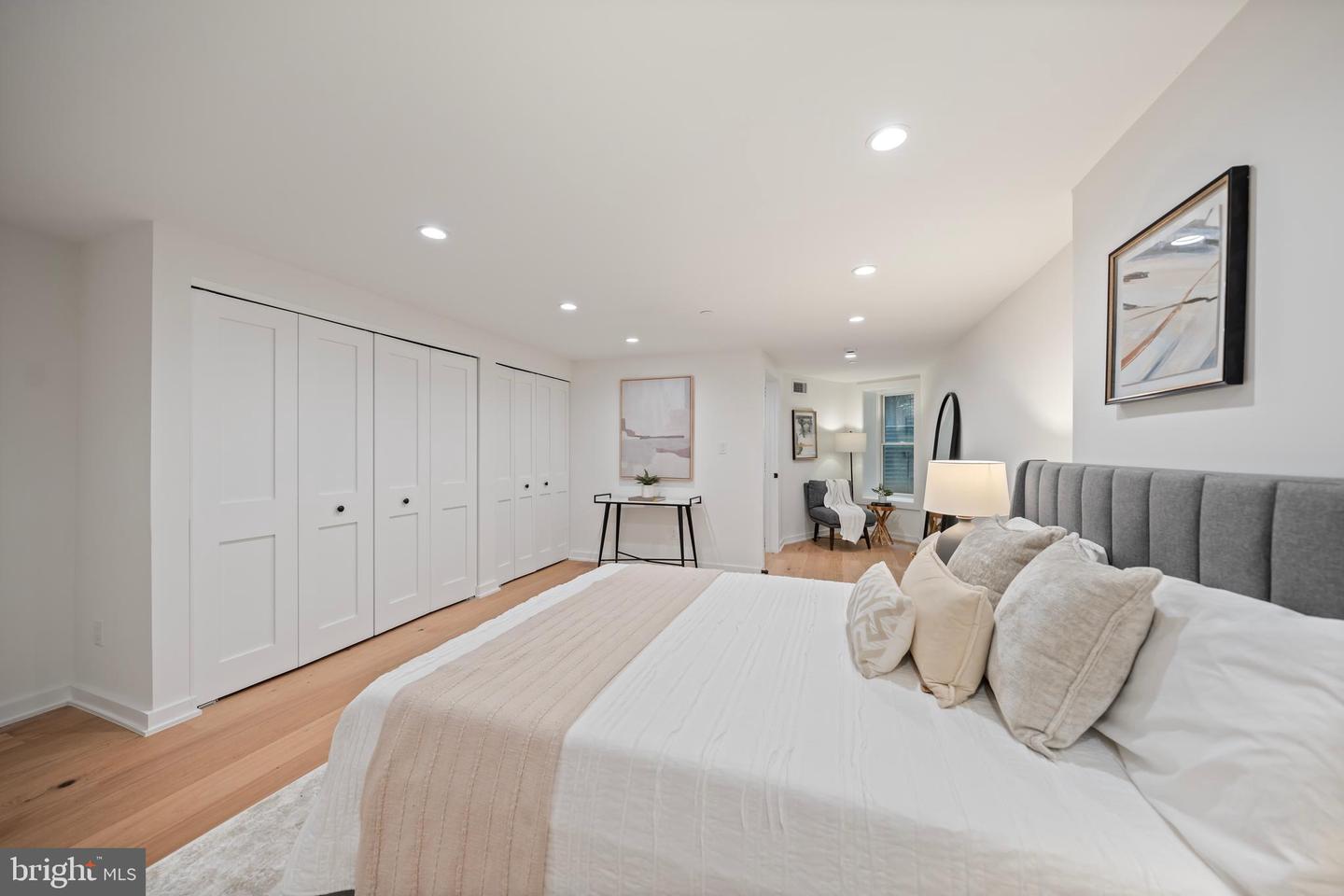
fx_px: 448
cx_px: 672
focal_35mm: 12
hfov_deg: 112.6
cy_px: 448
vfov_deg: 90.0
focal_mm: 12
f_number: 4
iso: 800
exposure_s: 1/30
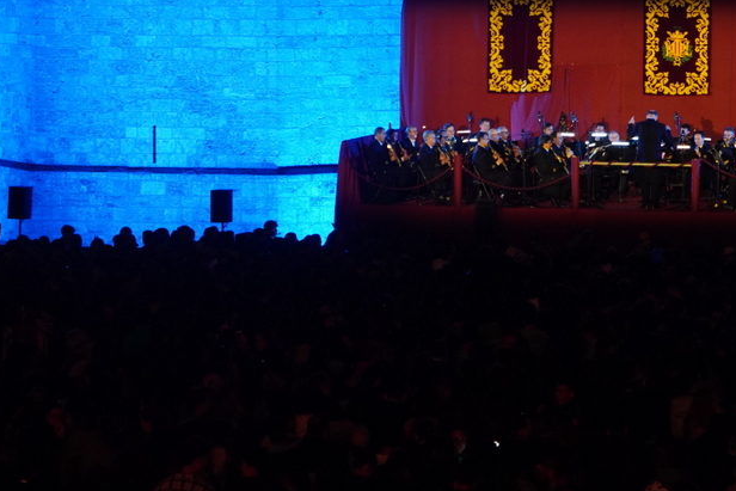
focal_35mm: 146
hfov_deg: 14.0
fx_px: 2985
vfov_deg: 9.4
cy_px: 43
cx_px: 626
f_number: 2.8
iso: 800
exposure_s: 1/80
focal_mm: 50
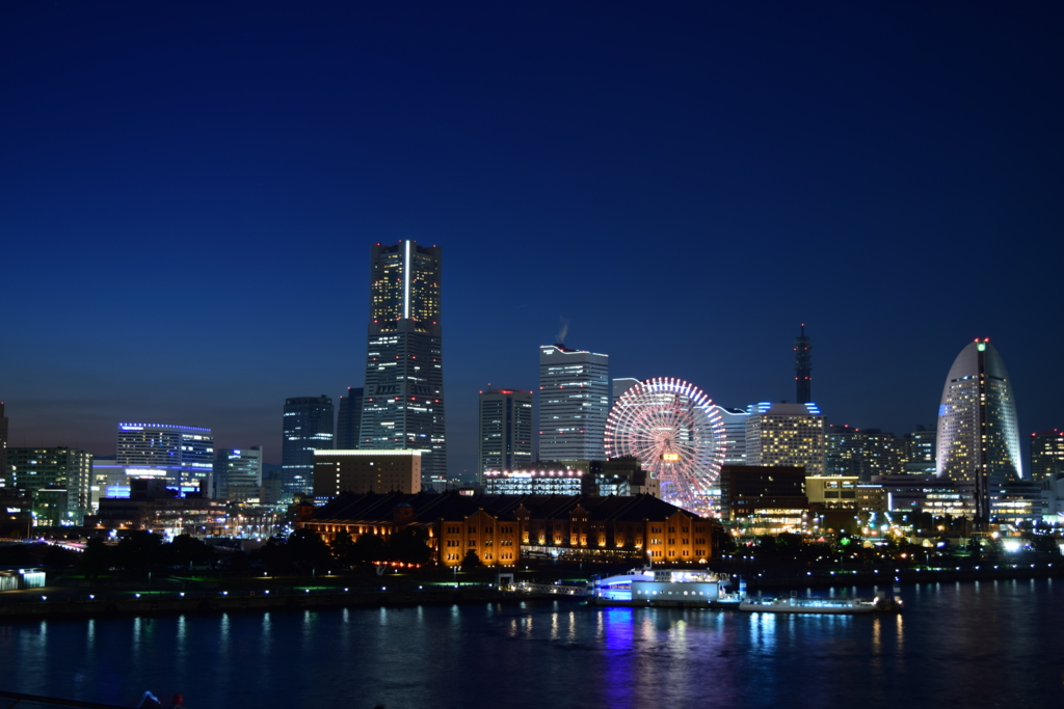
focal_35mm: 46
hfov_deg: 42.3
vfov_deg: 29.0
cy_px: 354
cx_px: 532
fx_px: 1374
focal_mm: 31
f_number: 5
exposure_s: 4
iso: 100
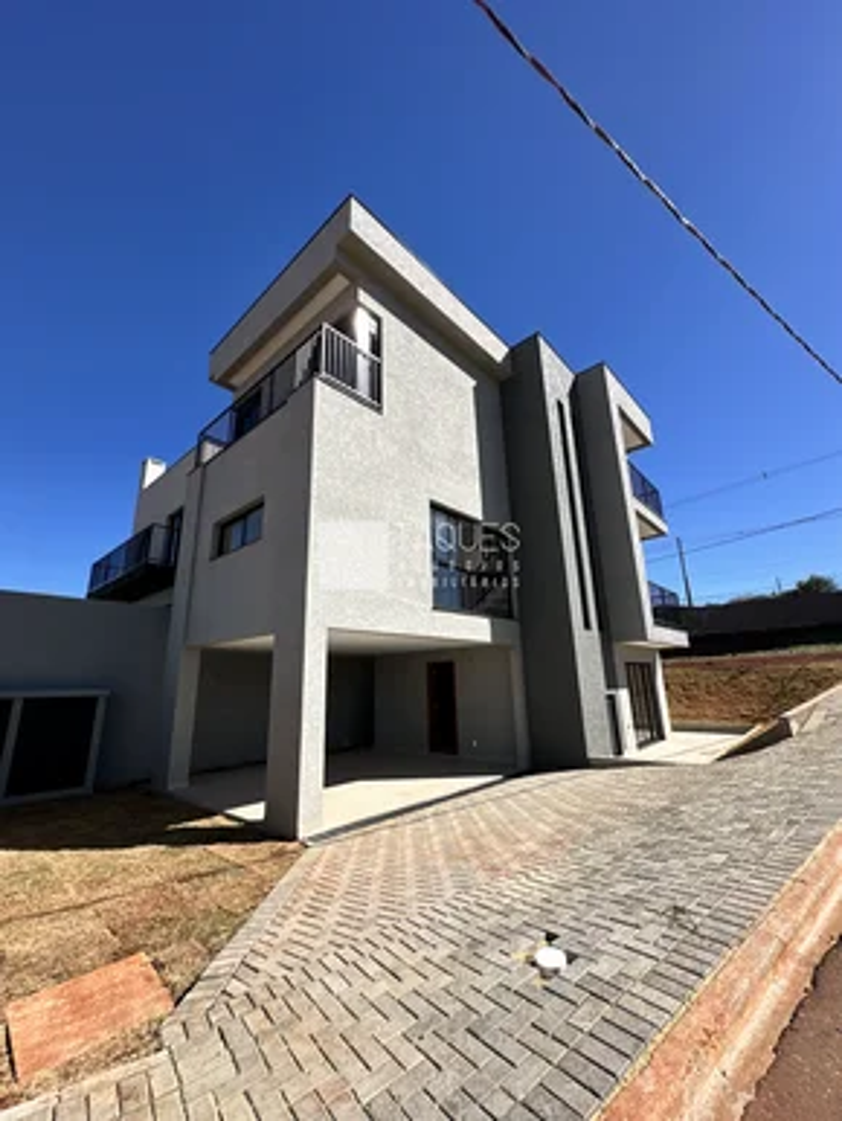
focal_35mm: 14
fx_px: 454
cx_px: 421
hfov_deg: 85.7
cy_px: 560
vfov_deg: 102.0
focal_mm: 2.22
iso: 50
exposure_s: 1/1949
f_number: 2.2
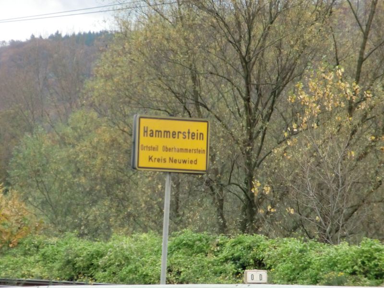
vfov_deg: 6.2
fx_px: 2662
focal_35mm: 240
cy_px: 144
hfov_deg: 8.2
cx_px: 192
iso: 400
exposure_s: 1/100
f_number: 5.8
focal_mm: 43
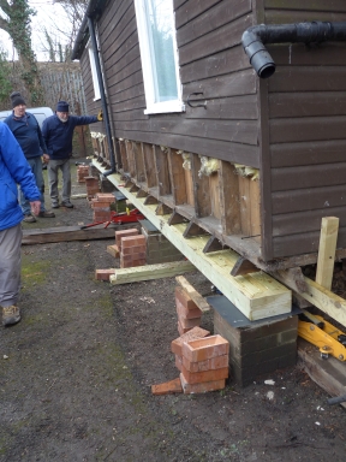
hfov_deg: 48.2
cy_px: 231
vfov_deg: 61.7
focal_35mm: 29
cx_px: 173
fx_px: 386
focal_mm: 6
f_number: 2.8
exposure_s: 1/125
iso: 80
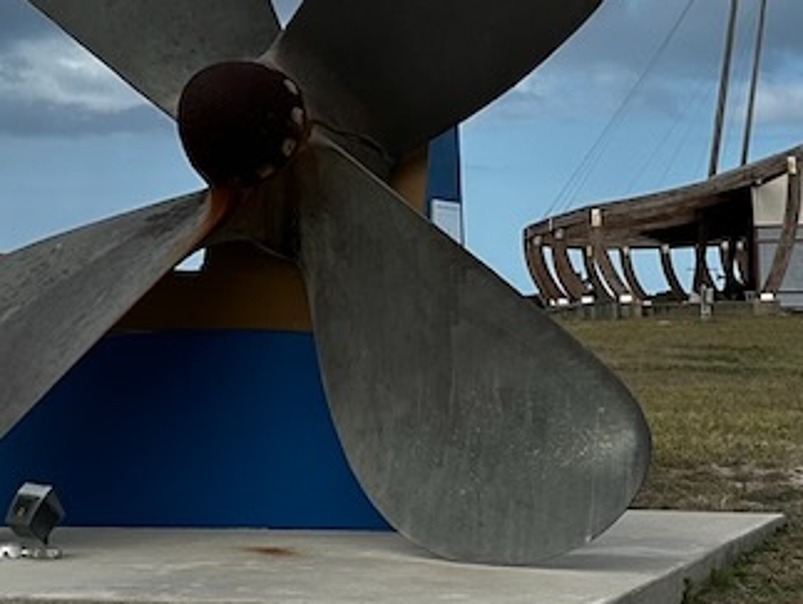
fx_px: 2206
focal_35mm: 95
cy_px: -30
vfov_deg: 15.3
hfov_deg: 20.6
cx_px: 390
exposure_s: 1/7576
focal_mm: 6.86
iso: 80
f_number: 1.78
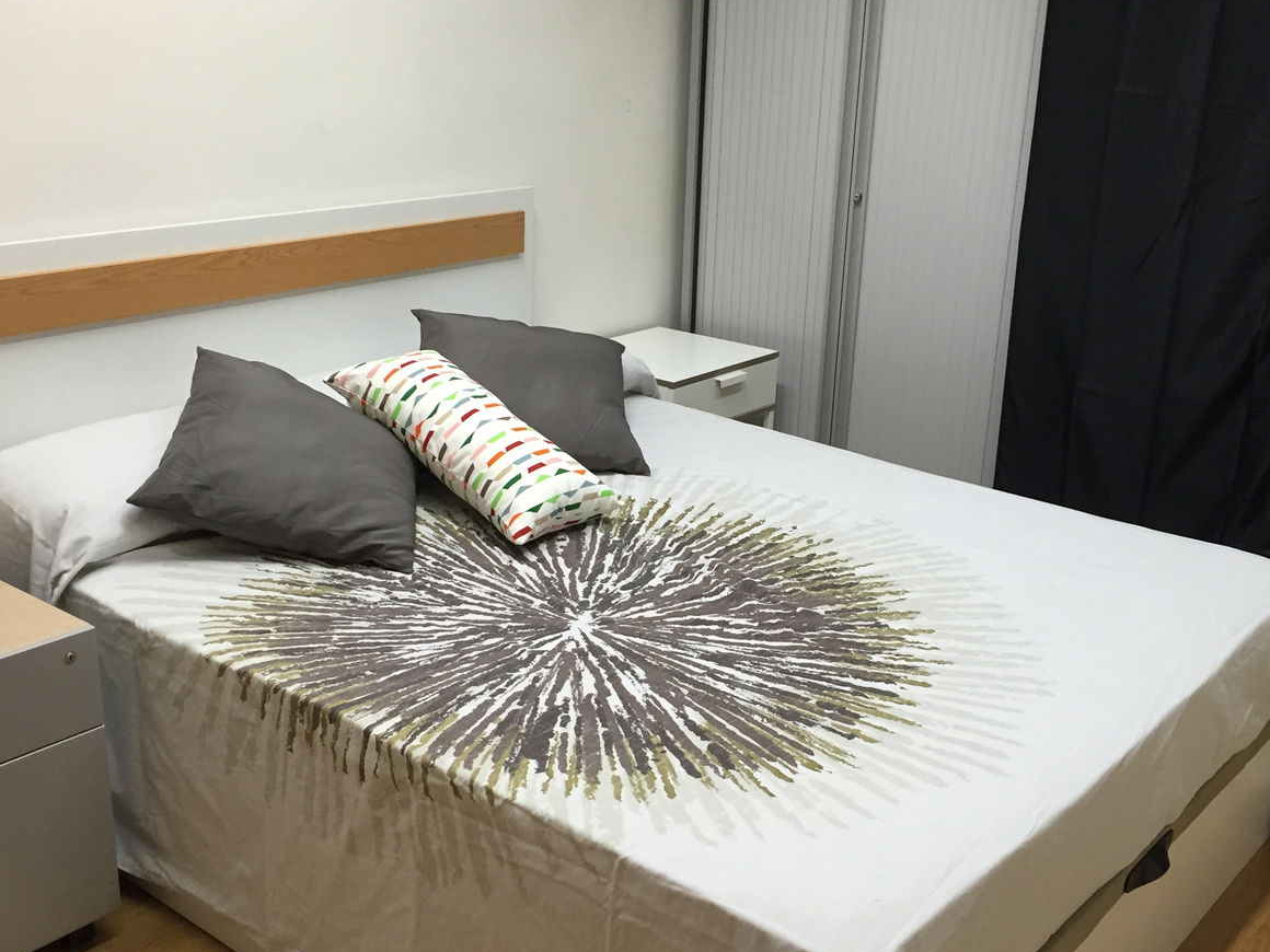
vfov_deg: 35.9
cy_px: 529
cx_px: 648
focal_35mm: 40
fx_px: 1468
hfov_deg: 46.8
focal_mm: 4.15
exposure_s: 1/33
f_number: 2.2
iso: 80
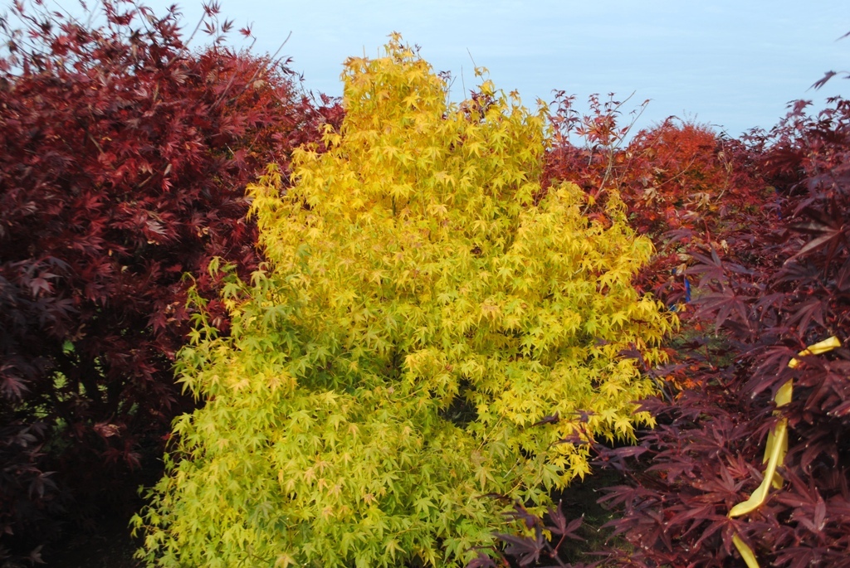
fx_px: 993
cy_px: 284
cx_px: 425
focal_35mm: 42
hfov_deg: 46.4
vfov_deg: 32.0
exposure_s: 1/200
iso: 100
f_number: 7.1
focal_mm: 28
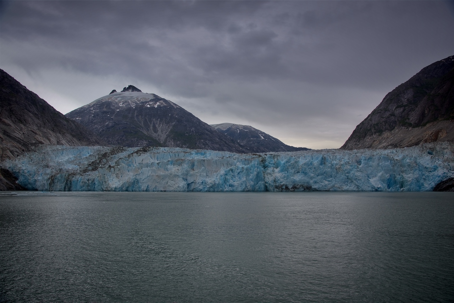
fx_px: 341
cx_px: 227
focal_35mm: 27
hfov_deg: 67.4
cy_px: 152
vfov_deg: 48.0
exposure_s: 1/125
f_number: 7.1
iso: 100
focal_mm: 27
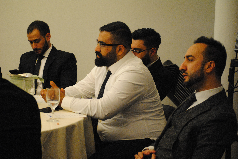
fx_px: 616
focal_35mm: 93
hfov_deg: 21.9
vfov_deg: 14.7
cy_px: 80
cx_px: 119
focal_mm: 62
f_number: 4.2
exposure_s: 1/25
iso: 1600
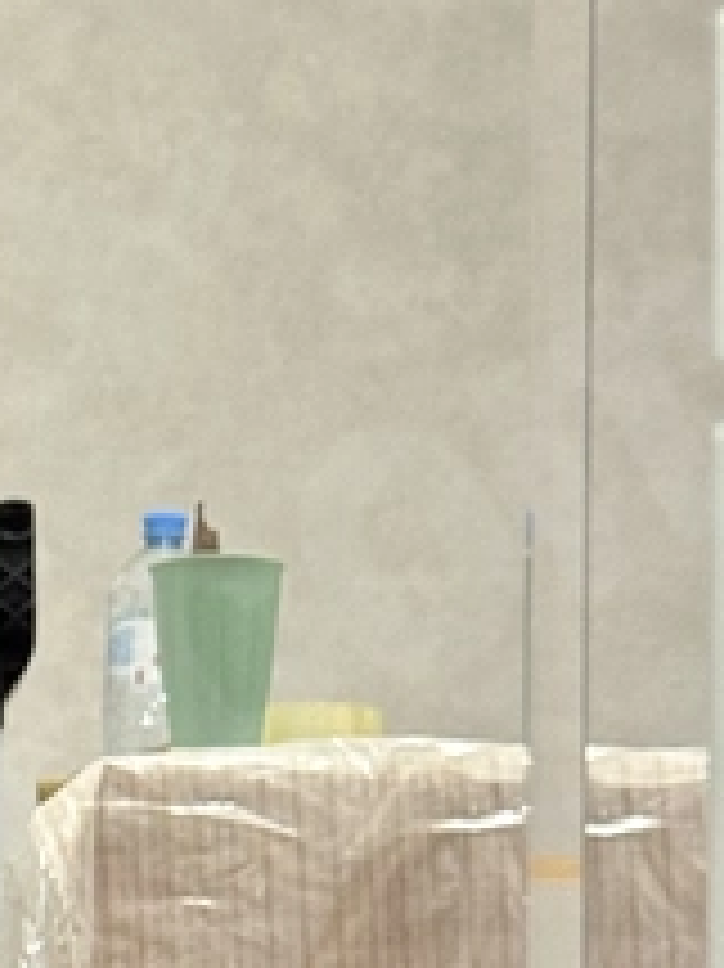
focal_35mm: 186
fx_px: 5192
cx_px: -490
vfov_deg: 10.6
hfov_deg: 7.8
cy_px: 864
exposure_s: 1/33
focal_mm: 6.76
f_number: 1.78
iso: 400
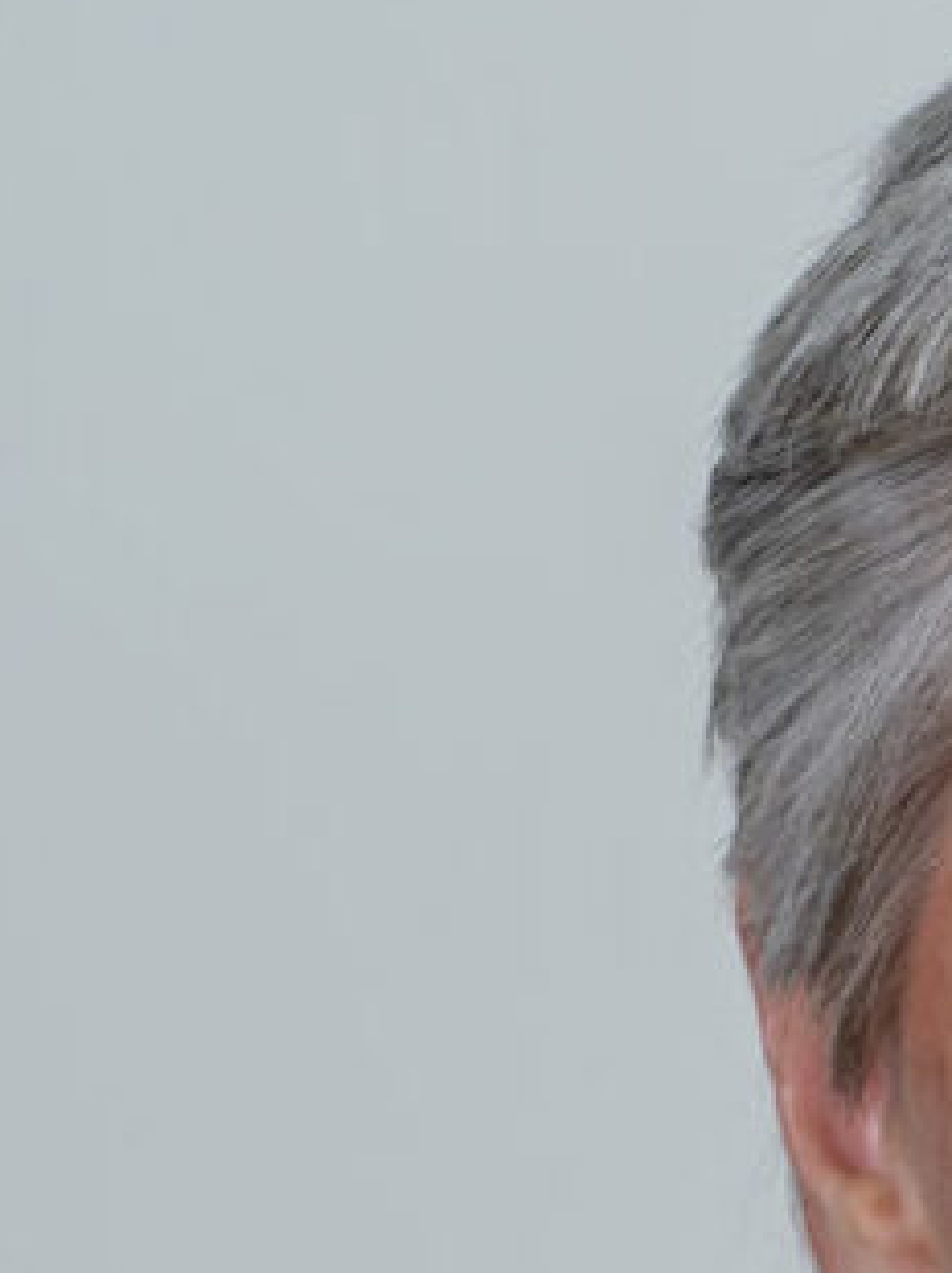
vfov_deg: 4.7
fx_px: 15532
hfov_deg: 3.5
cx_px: 1469
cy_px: 1758
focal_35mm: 423
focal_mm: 64
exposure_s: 1/60
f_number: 6.3
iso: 200
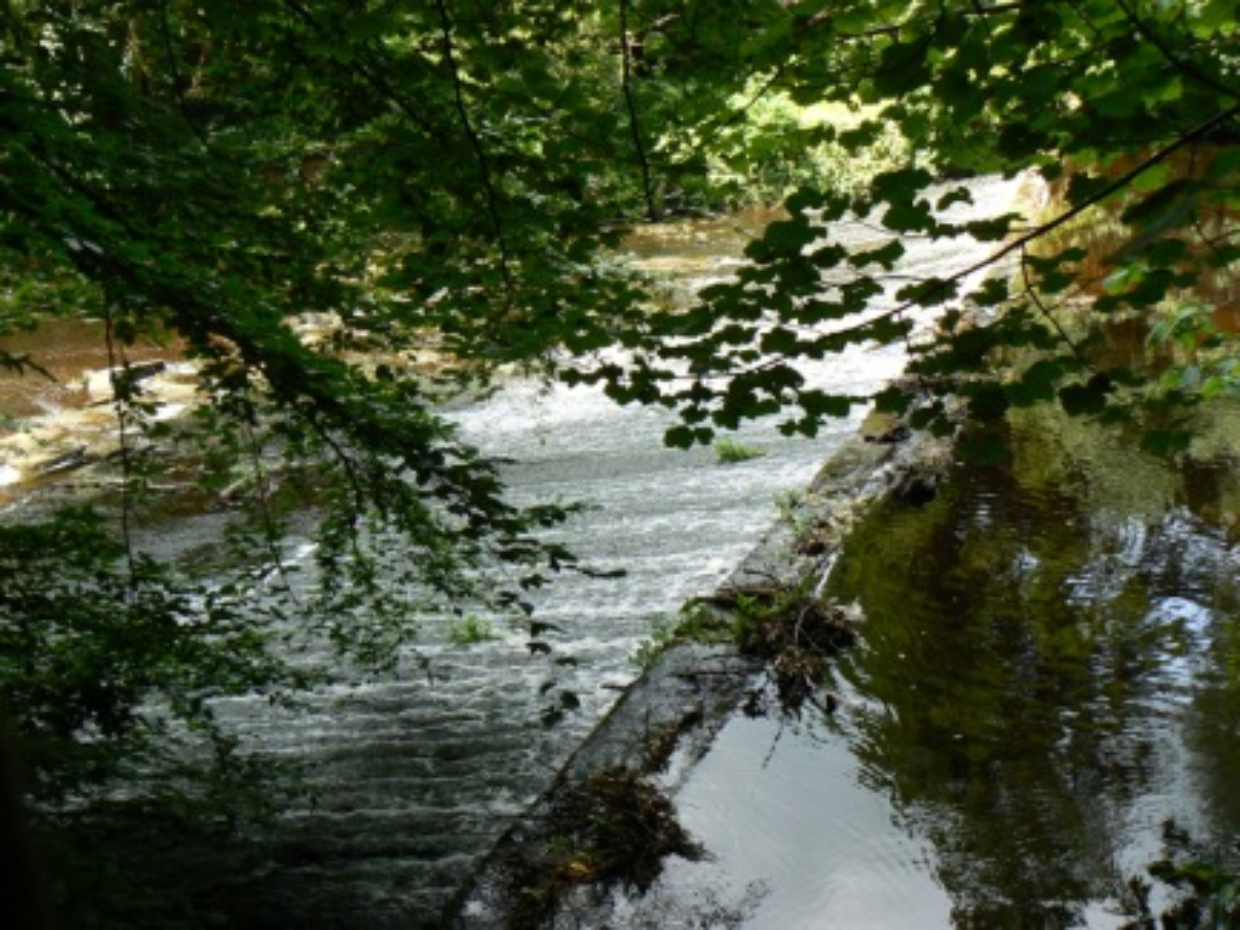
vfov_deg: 39.7
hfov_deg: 51.4
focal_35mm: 36
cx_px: 620
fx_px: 1290
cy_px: 465
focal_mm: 6
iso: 80
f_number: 4
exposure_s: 1/60
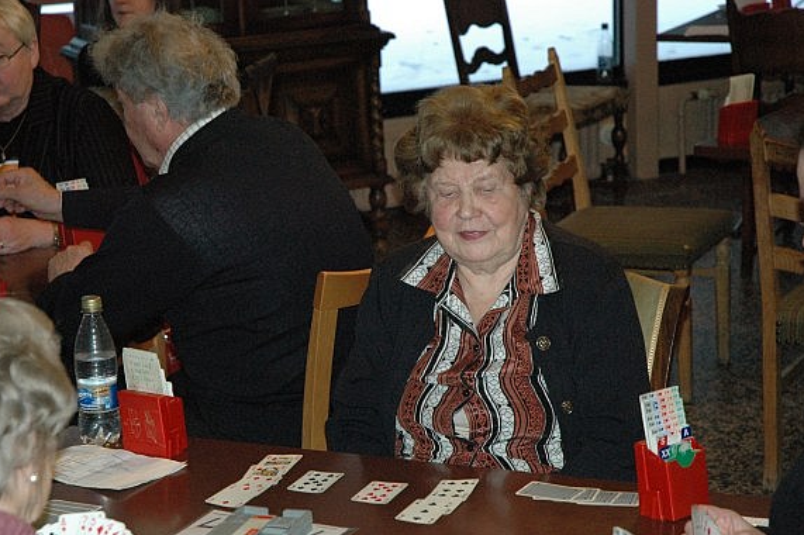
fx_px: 2187
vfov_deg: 13.9
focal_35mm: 98
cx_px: 389
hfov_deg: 20.8
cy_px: 279
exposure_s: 1/60
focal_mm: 62
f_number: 5
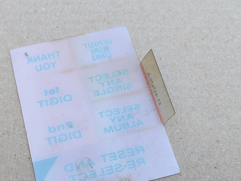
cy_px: 115
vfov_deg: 31.4
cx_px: 81
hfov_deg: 40.7
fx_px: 320
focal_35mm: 46
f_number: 1.8
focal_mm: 5.56
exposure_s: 1/309
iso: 100
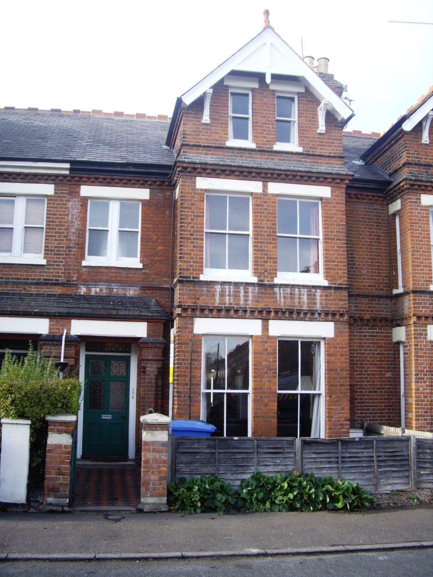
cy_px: 288
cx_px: 216
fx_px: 634
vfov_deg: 49.0
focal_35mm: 38
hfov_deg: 37.7
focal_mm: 7.9
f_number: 2.8
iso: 100
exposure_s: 1/200
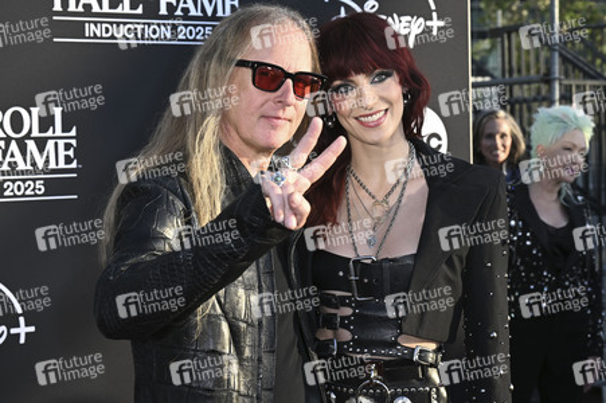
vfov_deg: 20.3
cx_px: 303
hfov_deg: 30.1
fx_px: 1127
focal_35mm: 67
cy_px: 202
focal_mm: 67
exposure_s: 1/320
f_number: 7.1
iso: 320
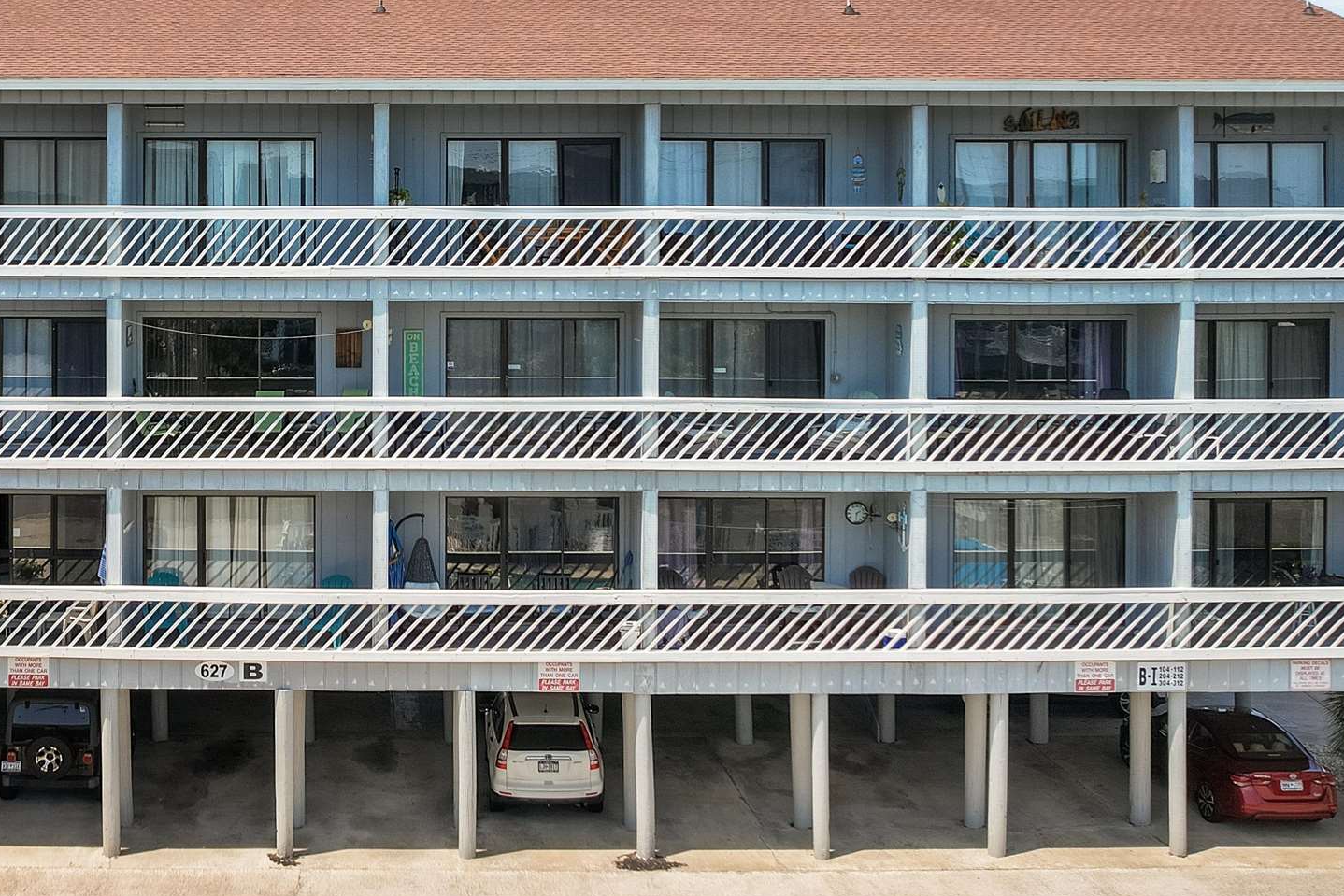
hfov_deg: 40.7
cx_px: 337
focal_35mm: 47
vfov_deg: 28.1
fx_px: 1755
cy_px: 192
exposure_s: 1/240
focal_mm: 8.38
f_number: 2.8
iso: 110
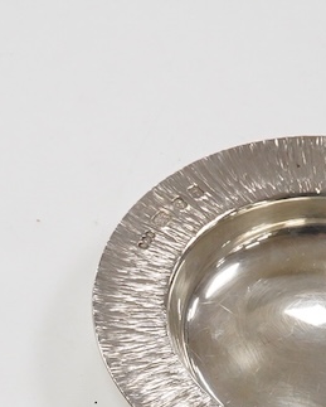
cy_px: 442
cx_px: 60
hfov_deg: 10.5
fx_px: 1770
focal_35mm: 147
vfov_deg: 12.9
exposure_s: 1/100
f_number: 18
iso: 2500
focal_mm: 30
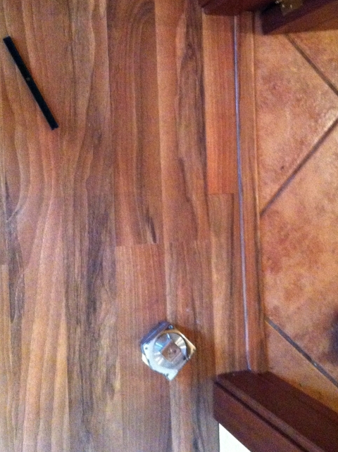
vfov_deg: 38.7
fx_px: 640
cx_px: 185
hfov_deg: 29.6
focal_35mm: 49
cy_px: 169
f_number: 2.8
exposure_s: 1/15
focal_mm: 3.85
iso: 800
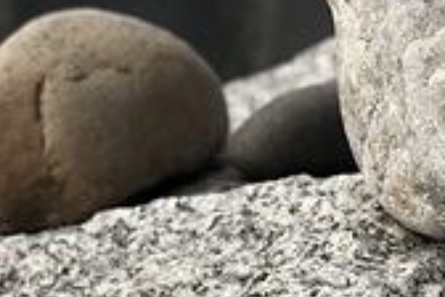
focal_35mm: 115
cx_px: 379
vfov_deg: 11.9
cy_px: 175
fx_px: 1421
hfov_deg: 17.6
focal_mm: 3.99
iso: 20
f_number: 1.8
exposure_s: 1/666
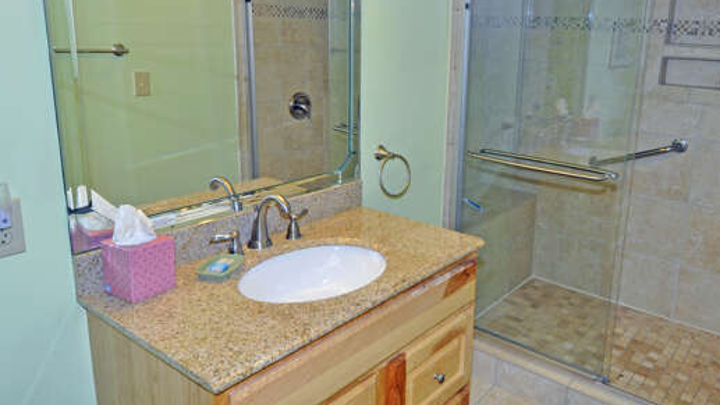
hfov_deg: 66.7
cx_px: 457
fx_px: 535
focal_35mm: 28
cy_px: 160
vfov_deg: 41.3
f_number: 5.6
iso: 360
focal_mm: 12
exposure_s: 1/125
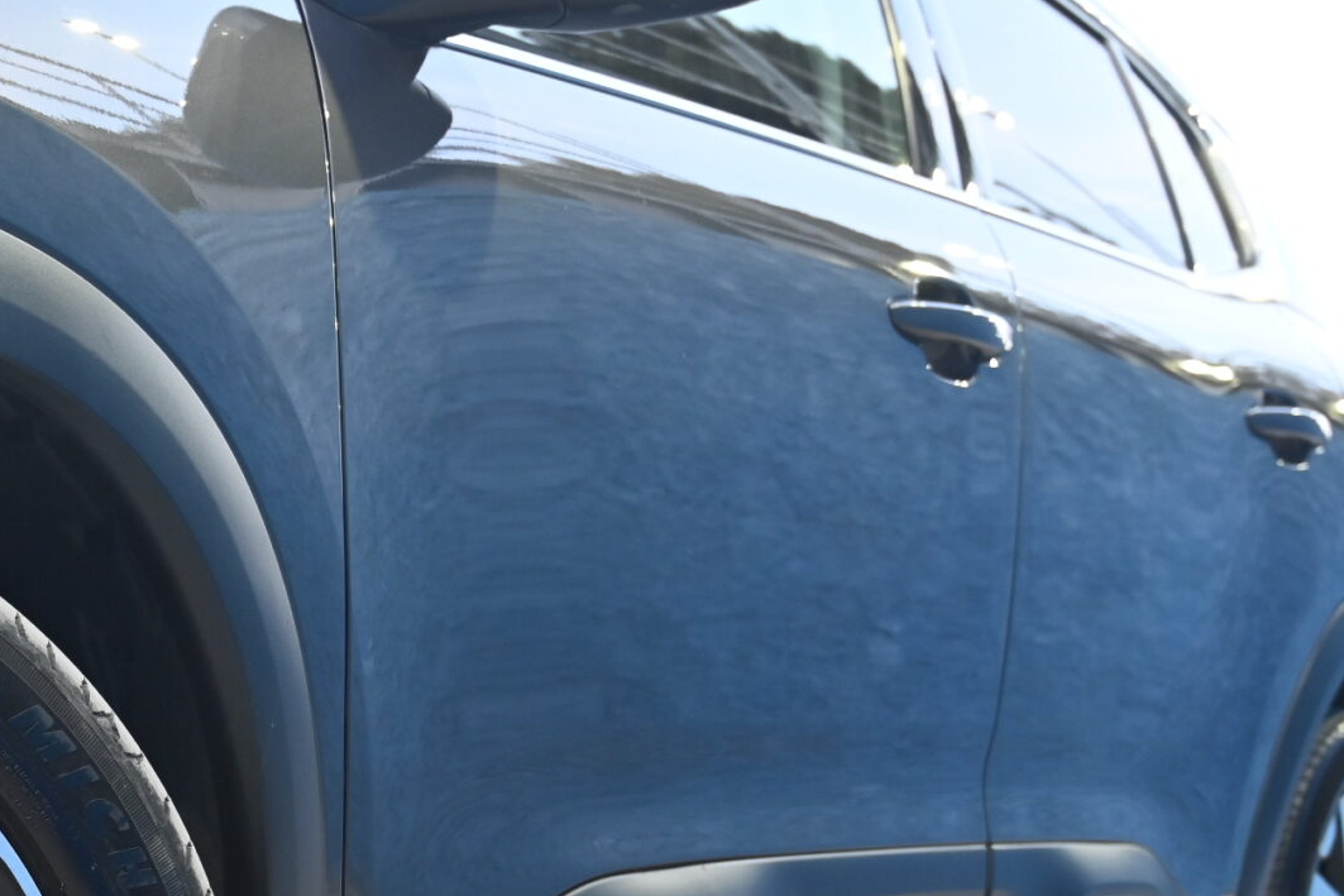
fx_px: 2427
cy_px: 837
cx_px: -14
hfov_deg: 28.9
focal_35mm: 65
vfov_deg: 20.4
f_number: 4
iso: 900
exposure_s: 1/125
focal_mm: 27
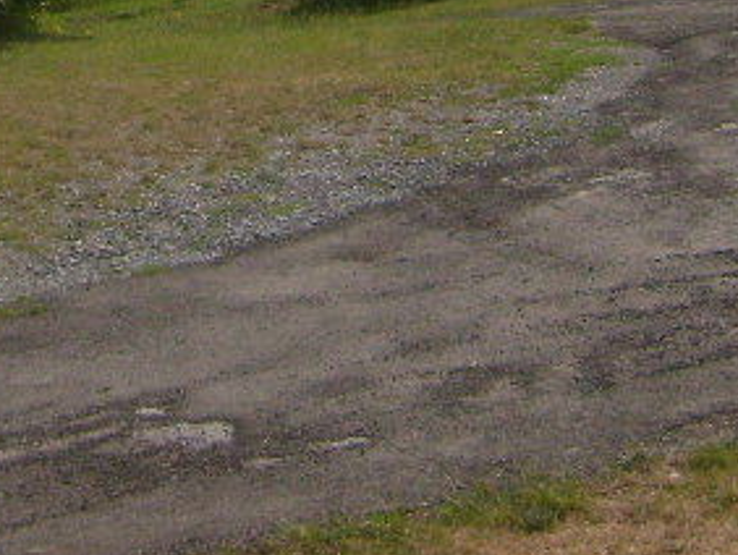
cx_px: 47
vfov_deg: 10.9
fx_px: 2710
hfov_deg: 15.3
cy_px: -445
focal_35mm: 127
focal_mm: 5.8
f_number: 7.1
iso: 80
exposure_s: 1/350
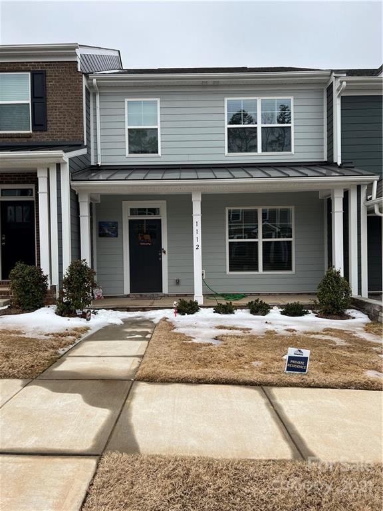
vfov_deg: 67.3
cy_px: 256
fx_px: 384
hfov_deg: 53.1
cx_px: 192
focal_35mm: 26
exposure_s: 1/497
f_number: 1.5
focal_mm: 5.7
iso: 50
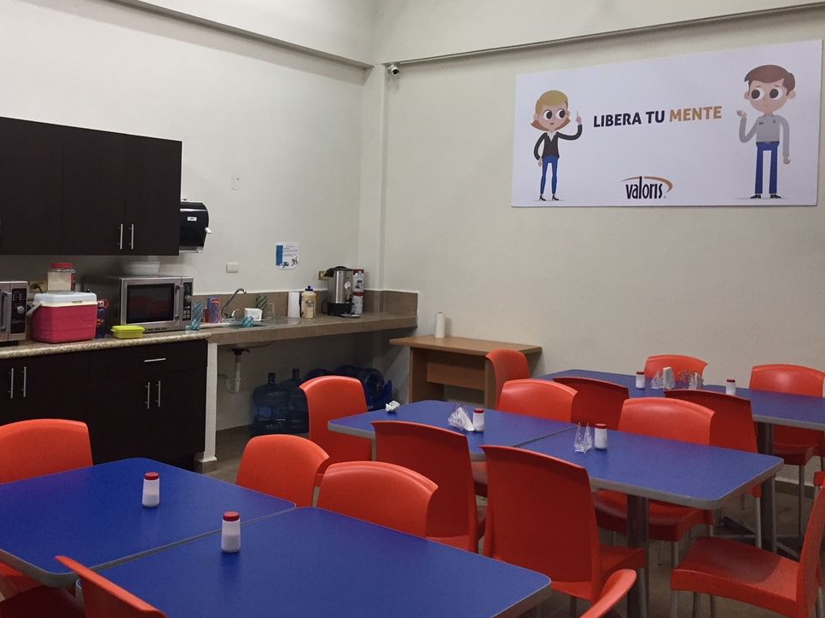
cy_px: 243
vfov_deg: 39.5
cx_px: 329
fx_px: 858
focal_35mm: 36
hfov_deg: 51.0
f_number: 2.2
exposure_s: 1/30
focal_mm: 4.15
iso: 50
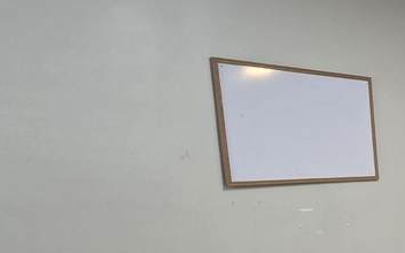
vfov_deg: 24.5
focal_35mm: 50
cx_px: 586
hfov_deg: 28.6
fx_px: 551
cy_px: 256
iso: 160
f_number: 2.2
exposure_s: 1/60
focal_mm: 2.2
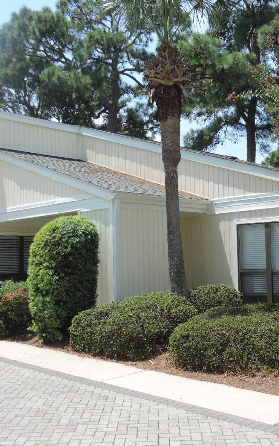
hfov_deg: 29.8
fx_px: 523
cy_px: 224
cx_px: 175
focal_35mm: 43
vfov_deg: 46.2
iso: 80
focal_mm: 5.3
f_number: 3.1
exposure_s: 1/800
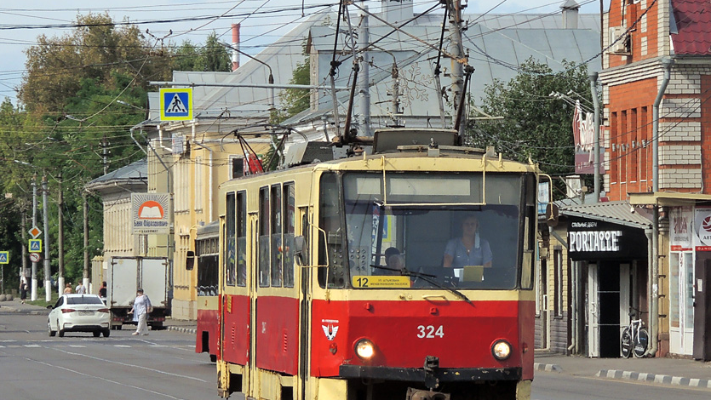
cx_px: 442
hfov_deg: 6.9
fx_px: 5902
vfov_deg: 3.9
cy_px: 143
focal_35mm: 313
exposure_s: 1/1000
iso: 100
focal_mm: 35.6
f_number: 4.6
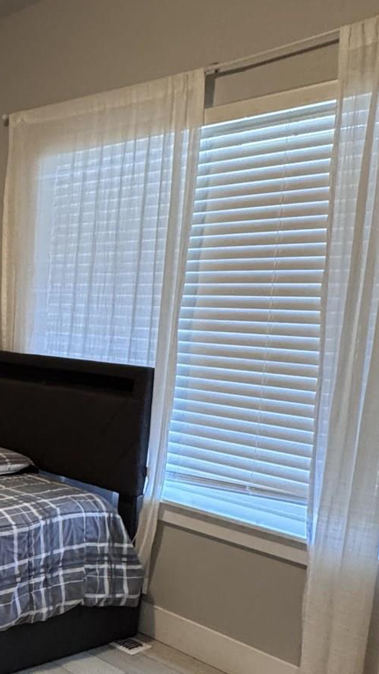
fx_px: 715
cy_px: 373
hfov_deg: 24.9
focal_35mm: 40
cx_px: -138
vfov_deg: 50.4
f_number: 2.2
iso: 500
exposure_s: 1/60
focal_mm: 2.22
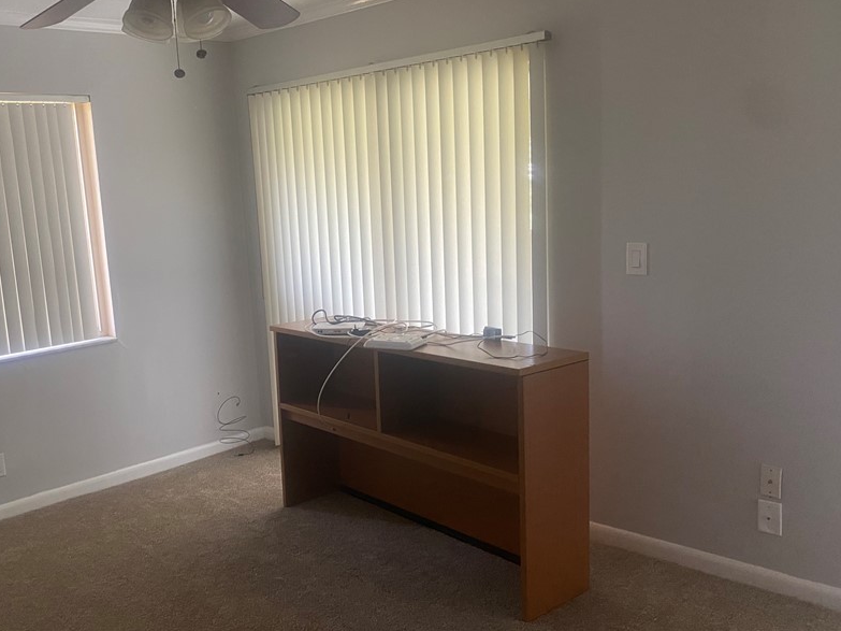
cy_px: 340
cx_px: 351
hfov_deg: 53.7
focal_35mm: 34
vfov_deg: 41.8
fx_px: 826
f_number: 1.8
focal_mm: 4.25
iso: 250
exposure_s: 1/60
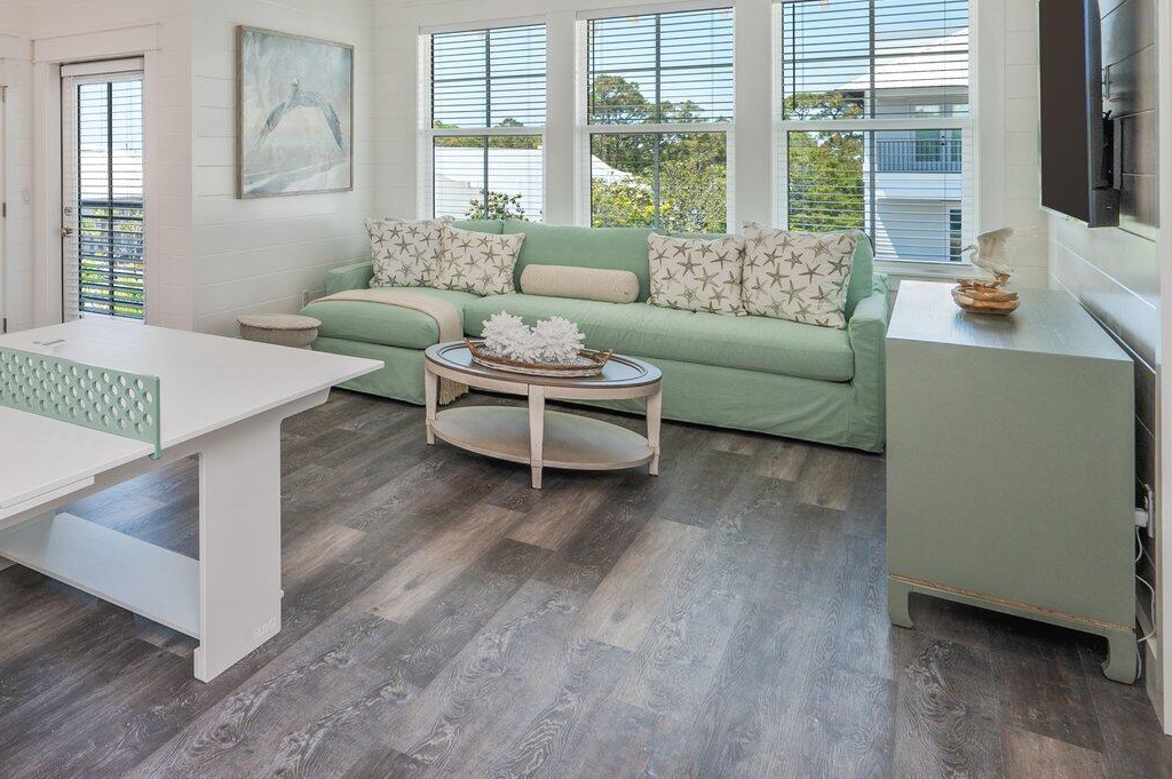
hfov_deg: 53.0
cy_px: 175
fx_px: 911
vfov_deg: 44.4
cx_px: 22
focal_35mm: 28
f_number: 9
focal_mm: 14
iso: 200
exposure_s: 1/30
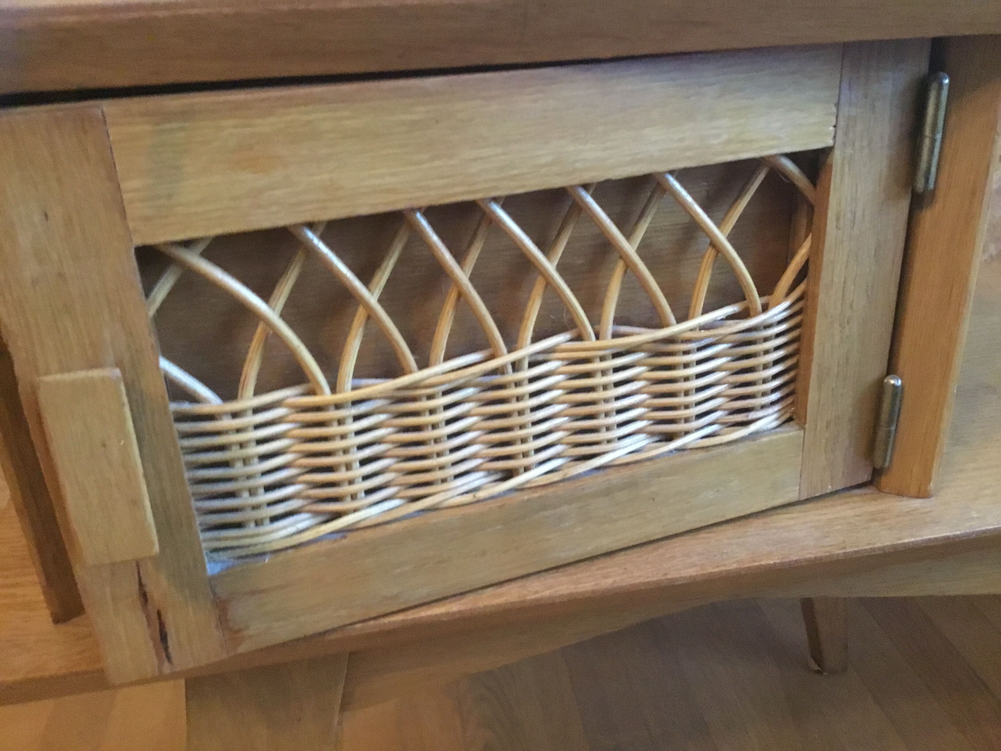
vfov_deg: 45.4
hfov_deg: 58.4
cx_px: 500
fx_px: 896
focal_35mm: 31
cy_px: 376
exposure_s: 1/17
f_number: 2.4
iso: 640
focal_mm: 3.3
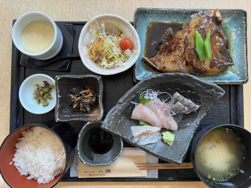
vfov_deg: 56.8
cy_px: 94
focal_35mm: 24
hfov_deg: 71.6
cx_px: 126
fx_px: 174
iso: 160
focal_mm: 6.76
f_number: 1.78
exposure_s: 1/60
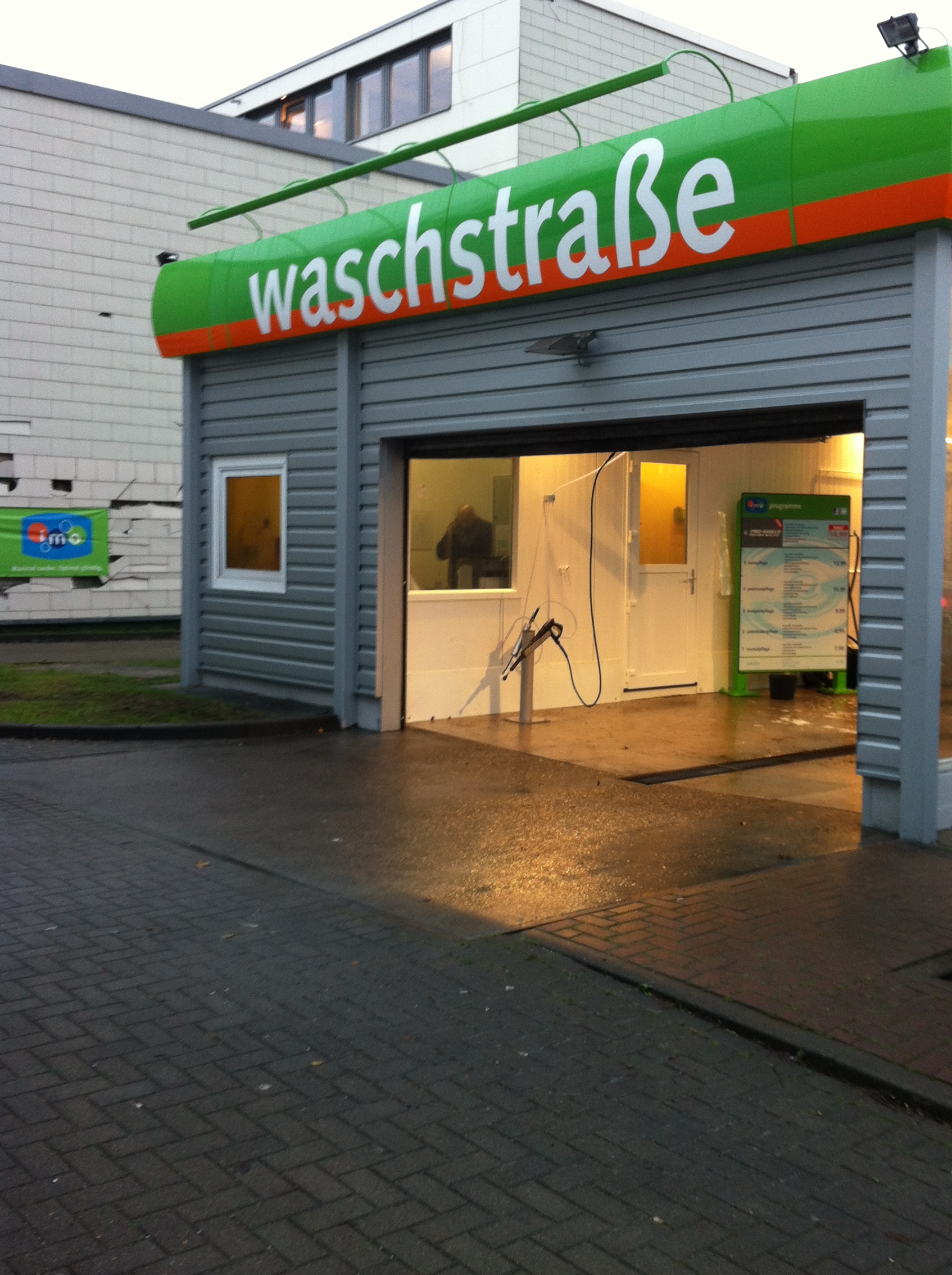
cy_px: 597
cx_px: 536
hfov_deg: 35.8
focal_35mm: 40
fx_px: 1471
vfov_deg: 46.8
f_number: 2.8
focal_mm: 3.85
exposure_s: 1/24
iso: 80
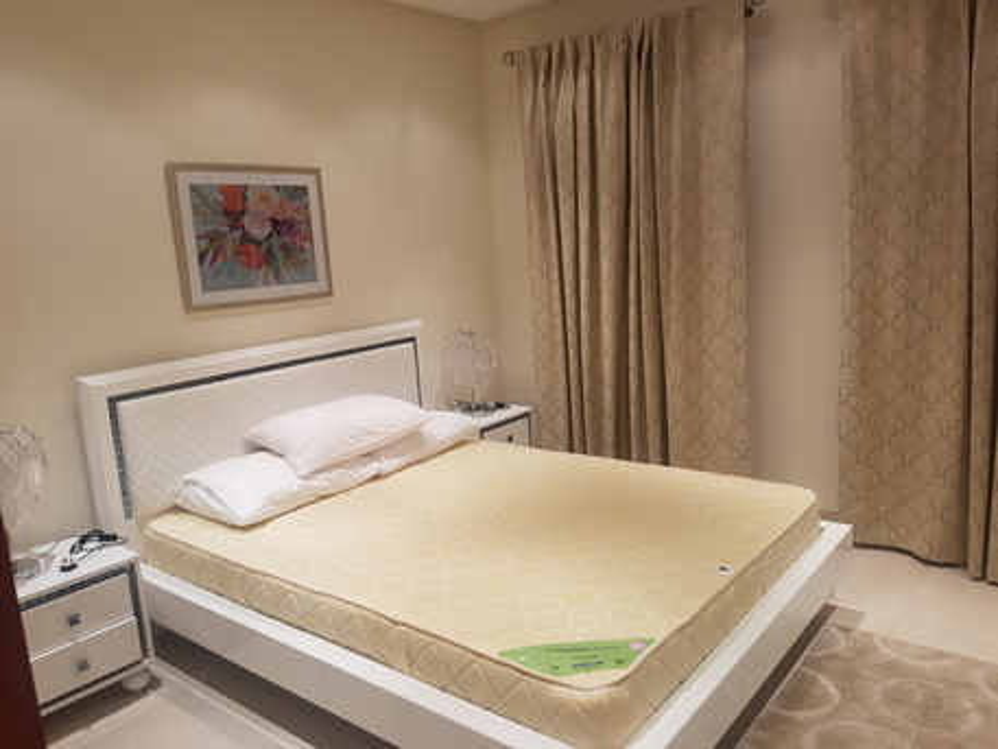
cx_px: 499
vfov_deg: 53.1
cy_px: 374
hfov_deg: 67.3
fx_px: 750
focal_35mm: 26
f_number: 1.7
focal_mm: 4.2
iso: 80
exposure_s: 1/50
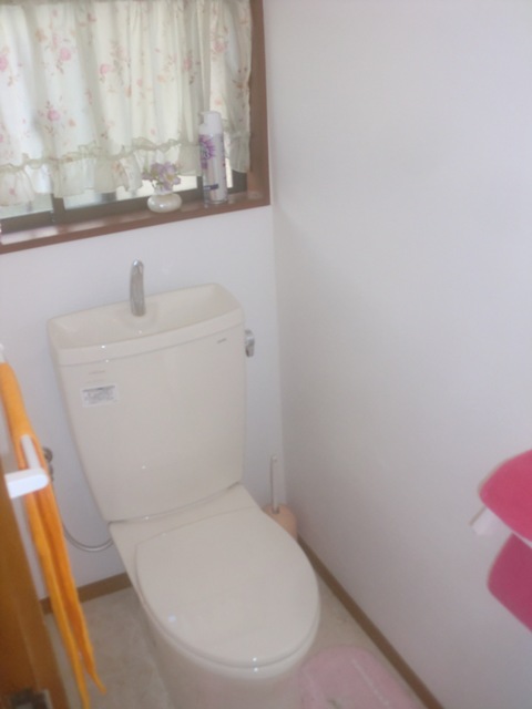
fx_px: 717
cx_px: 266
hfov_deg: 40.7
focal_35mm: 35
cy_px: 354
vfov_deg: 52.6
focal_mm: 6.3
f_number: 3.1
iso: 250
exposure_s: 1/60
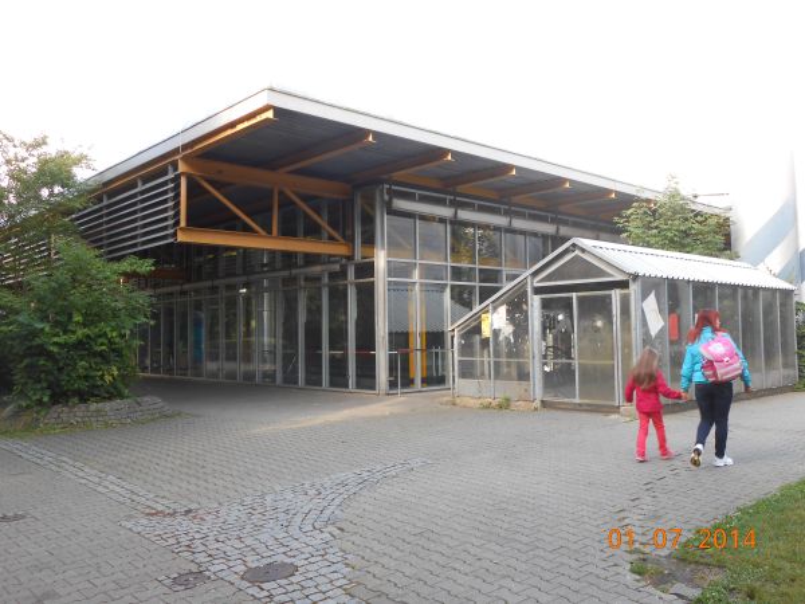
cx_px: 402
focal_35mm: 30
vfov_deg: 46.8
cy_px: 302
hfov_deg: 60.0
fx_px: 698
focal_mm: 5.3
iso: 80
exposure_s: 1/50
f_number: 3.8
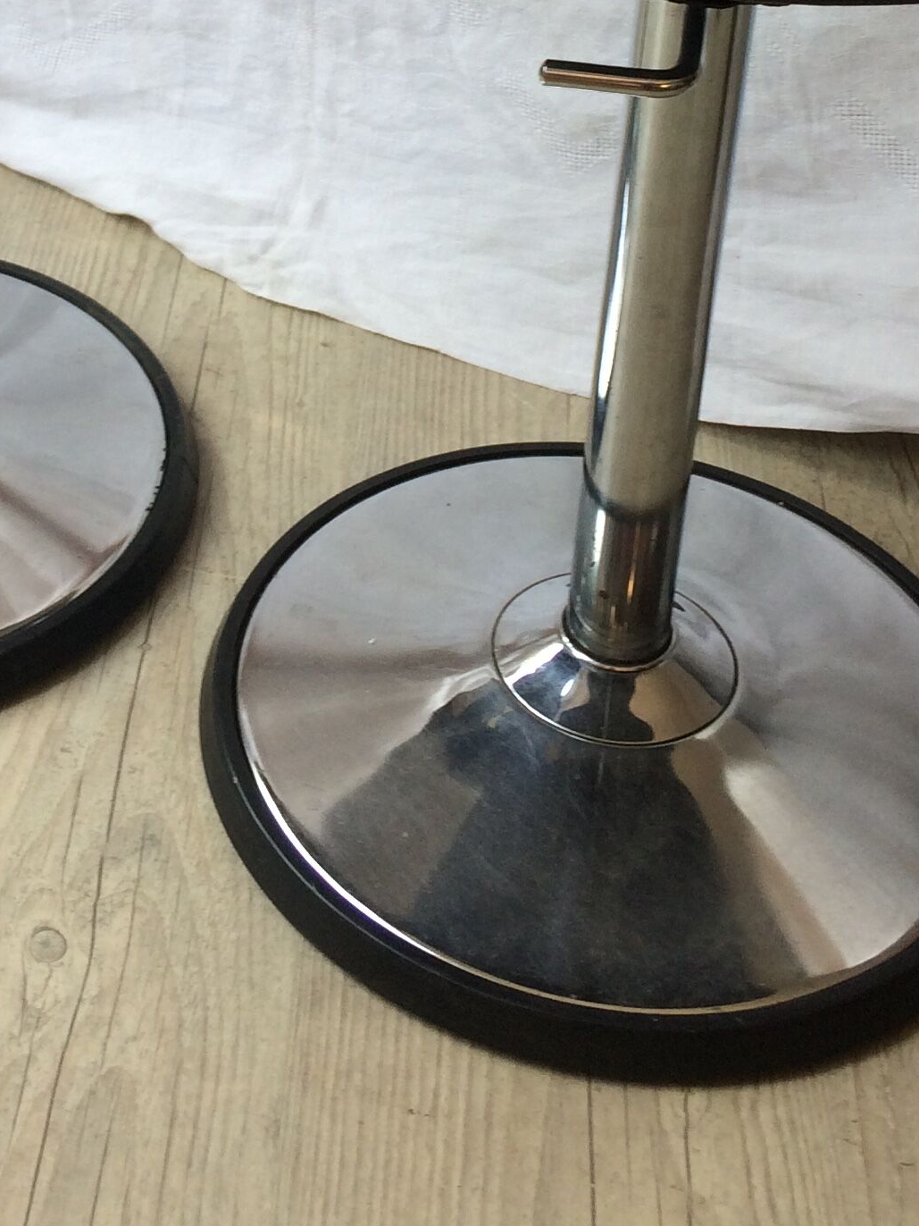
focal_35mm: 69
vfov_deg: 26.7
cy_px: 21
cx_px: 241
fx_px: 2442
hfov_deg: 21.1
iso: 40
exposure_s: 1/100
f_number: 2.2
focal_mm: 4.15
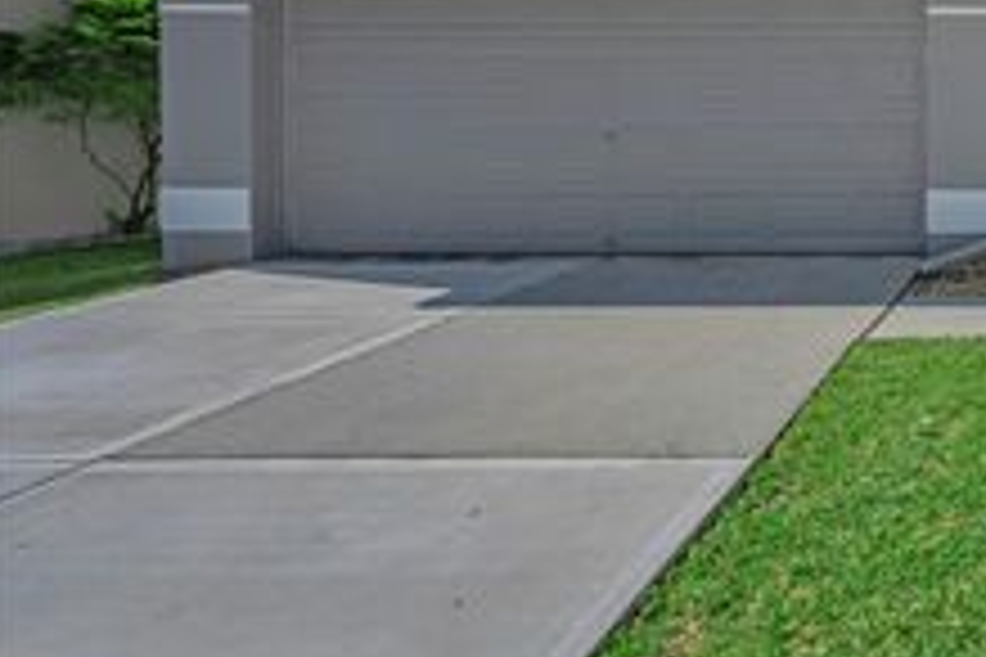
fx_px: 876
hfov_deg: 43.7
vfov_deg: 39.1
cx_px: 1108
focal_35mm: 32
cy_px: 110
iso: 100
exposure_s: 1/200
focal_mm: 14
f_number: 13
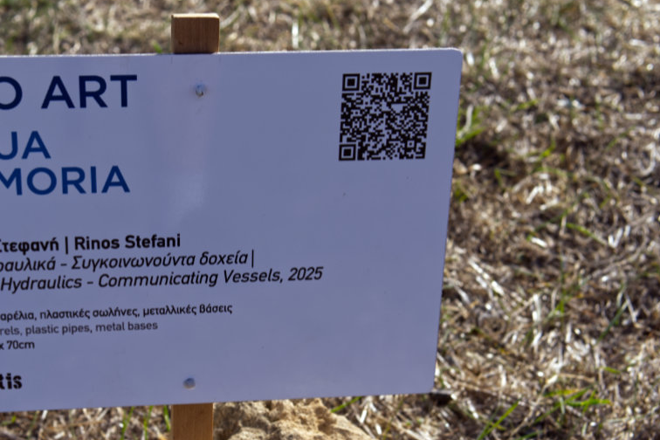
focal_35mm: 61
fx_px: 1118
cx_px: 217
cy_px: 250
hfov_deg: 32.6
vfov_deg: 22.2
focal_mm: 30
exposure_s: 1/800
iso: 100
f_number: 4.5
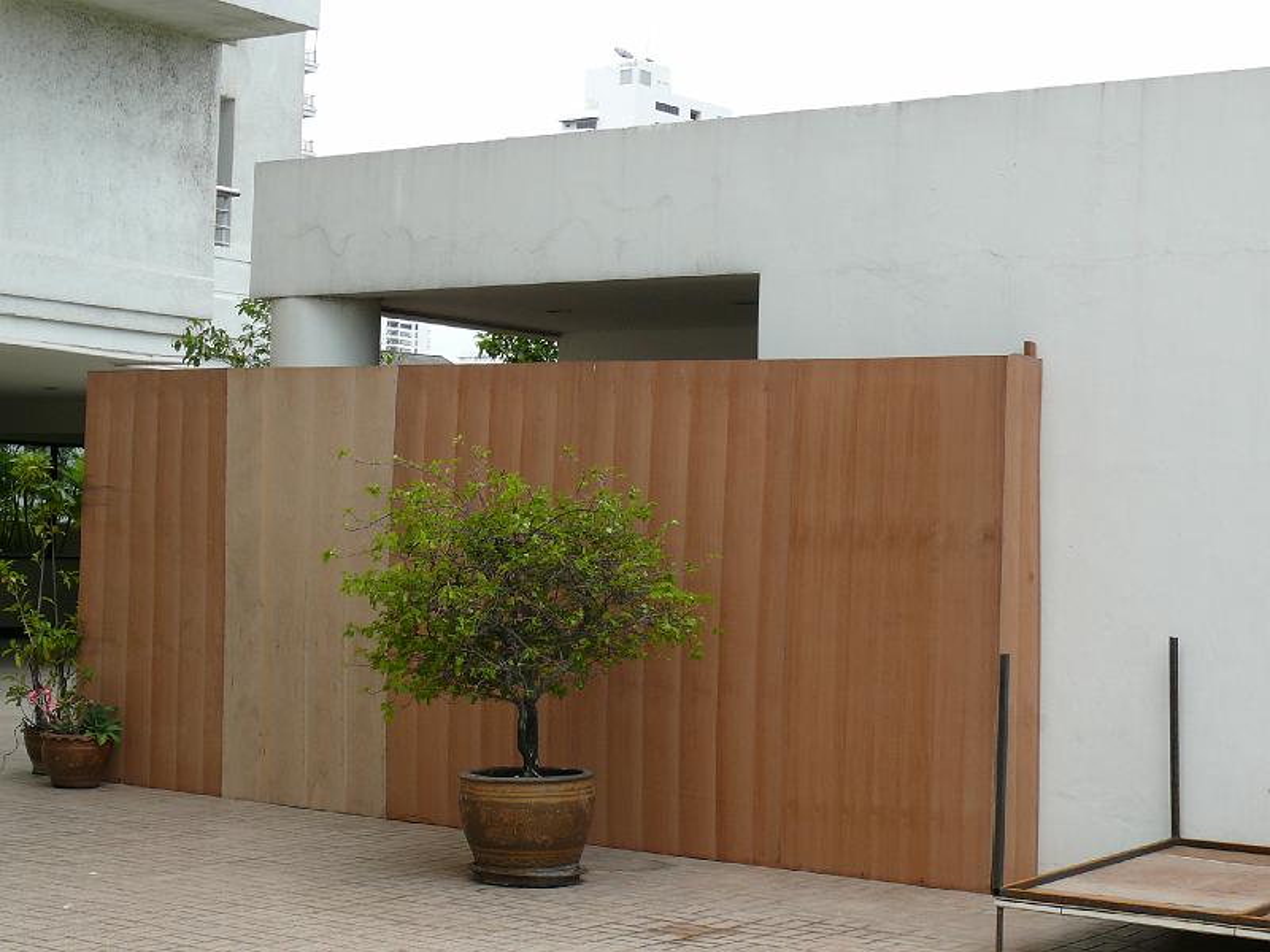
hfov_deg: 30.3
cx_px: 635
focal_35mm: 64
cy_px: 476
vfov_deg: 22.9
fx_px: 2348
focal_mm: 10.5
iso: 100
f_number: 5
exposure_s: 1/250
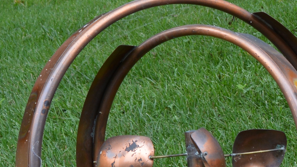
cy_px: 177
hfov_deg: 15.5
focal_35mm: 129
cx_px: 421
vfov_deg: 9.3
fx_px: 1016
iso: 200
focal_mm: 18
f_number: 5.6
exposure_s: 1/125
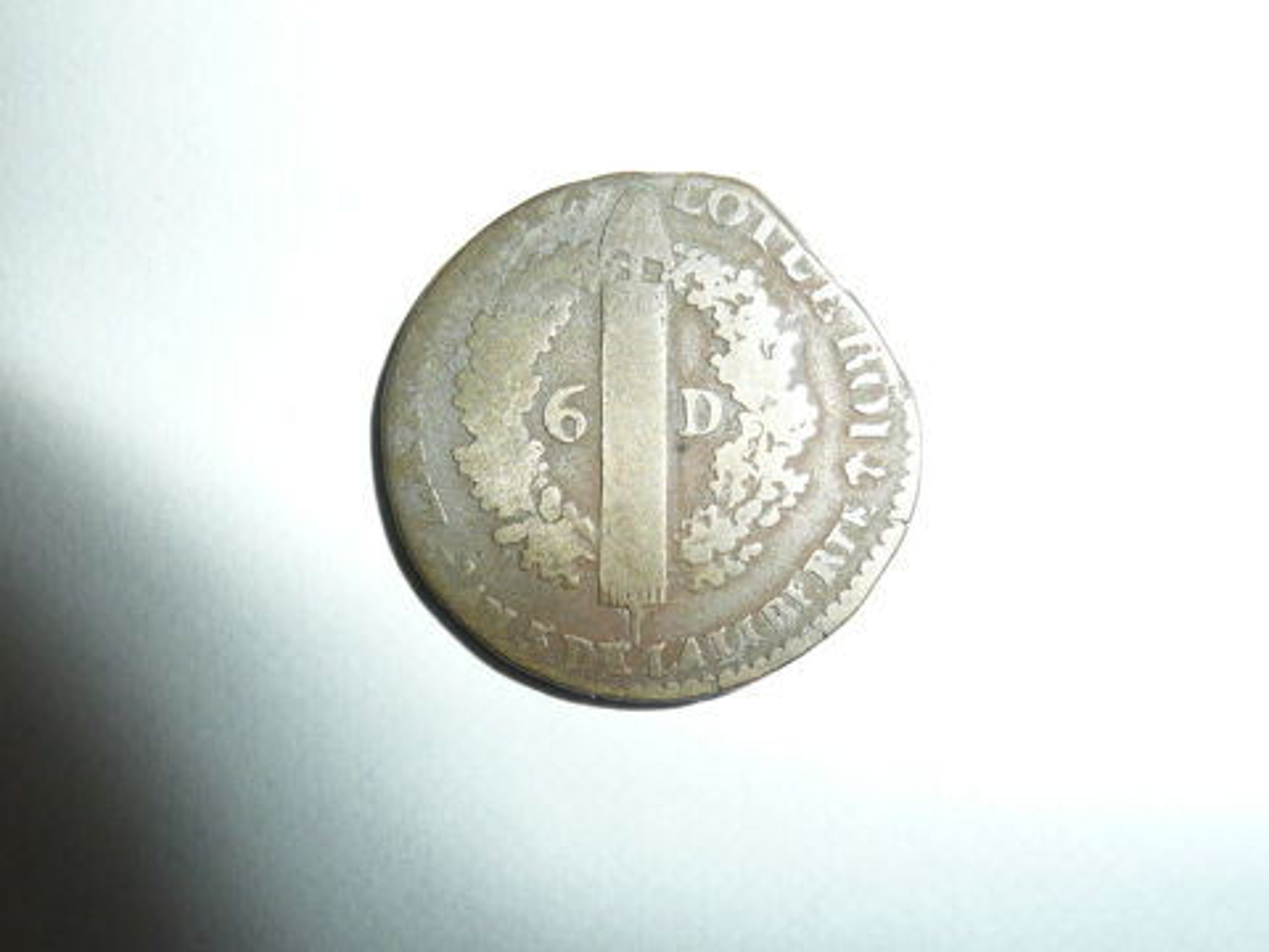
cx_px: 634
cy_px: 476
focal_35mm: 36
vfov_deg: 39.7
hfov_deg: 51.4
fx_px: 1320
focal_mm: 4.9
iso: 100
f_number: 3.4
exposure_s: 1/30
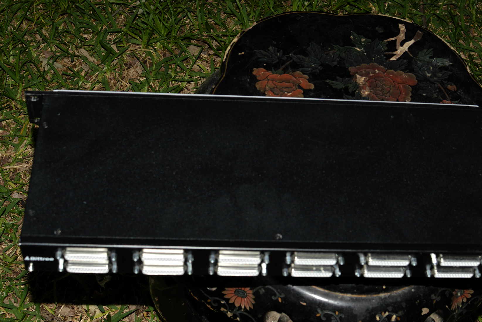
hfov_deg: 34.7
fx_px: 771
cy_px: 161
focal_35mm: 58
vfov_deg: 23.6
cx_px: 255
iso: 140
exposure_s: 1/60
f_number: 8
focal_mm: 35
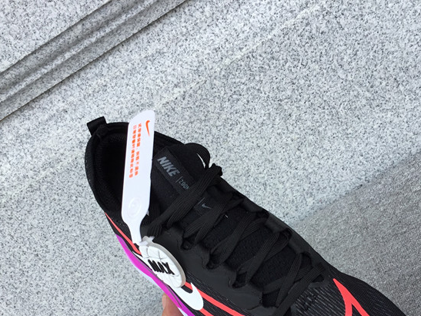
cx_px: 259
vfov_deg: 27.9
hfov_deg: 37.3
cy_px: 254
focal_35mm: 51
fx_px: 620
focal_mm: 3.3
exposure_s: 1/328
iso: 25
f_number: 2.4
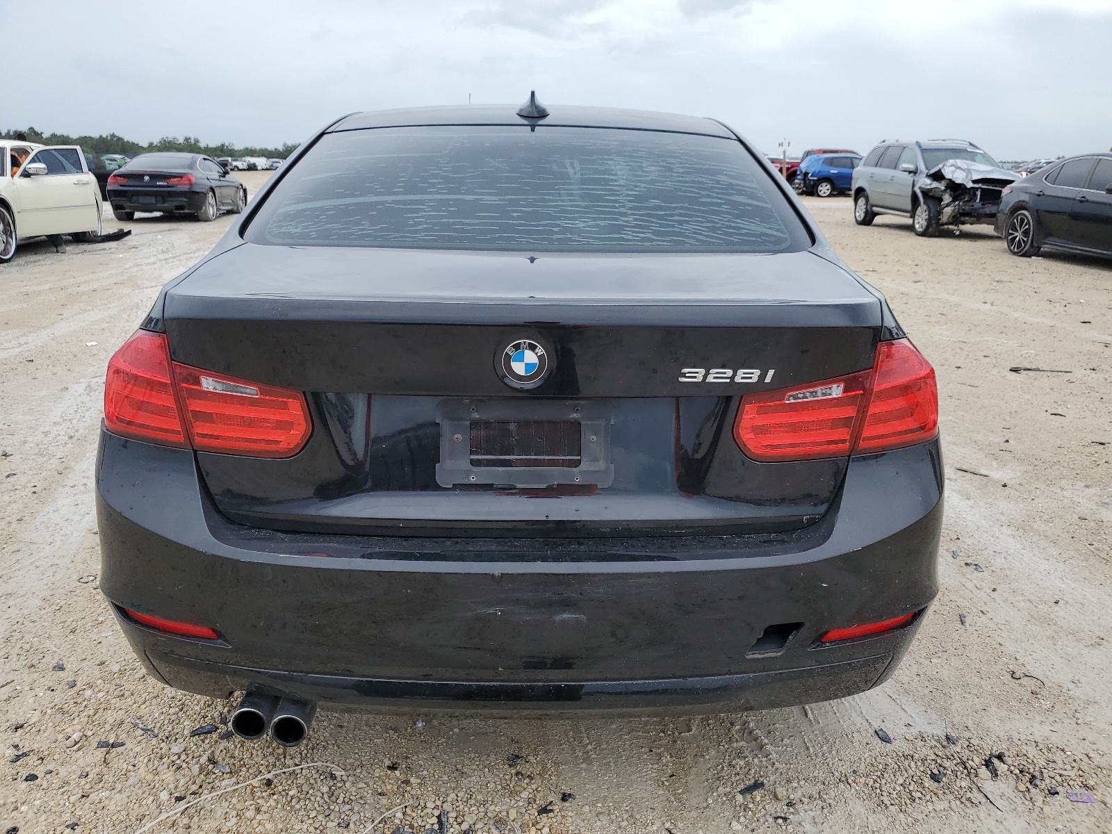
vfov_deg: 53.1
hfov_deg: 67.3
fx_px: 835
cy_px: 417
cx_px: 556
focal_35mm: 26
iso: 50
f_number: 1.5
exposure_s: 1/1667
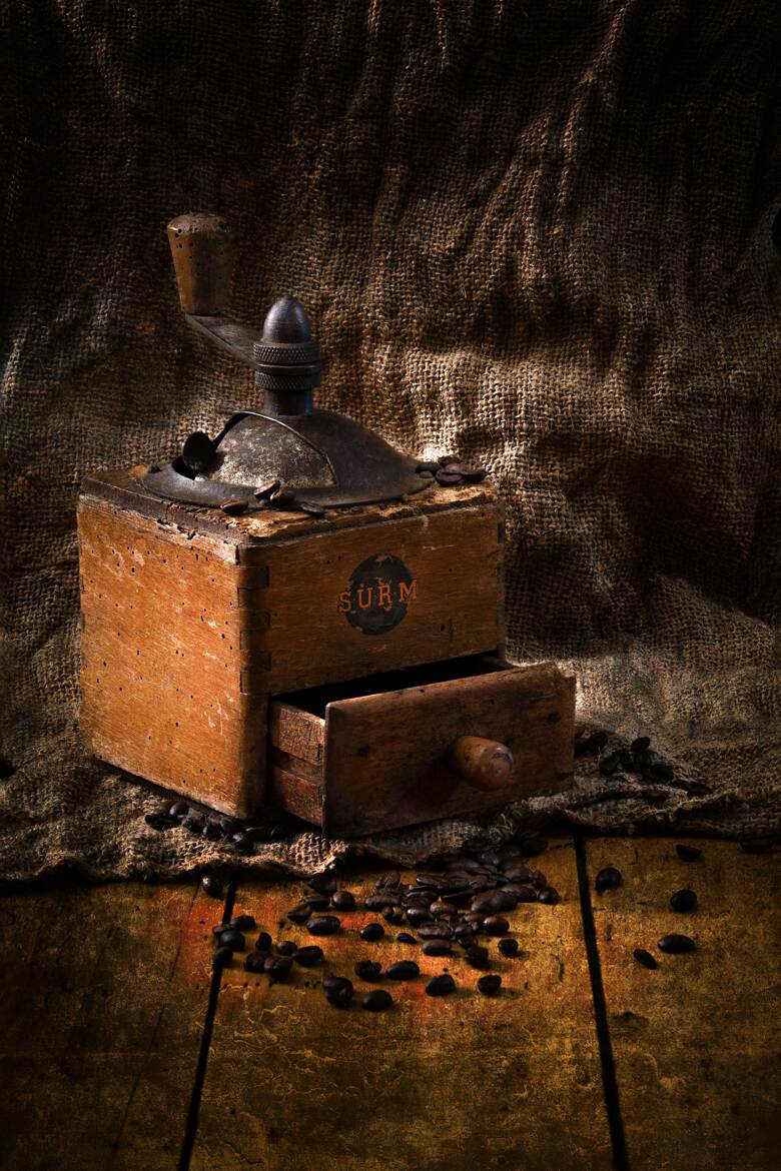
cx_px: 390
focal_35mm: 99
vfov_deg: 20.6
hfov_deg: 13.8
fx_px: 3221
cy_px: 586
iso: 100
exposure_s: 2.5
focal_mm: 66
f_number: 8
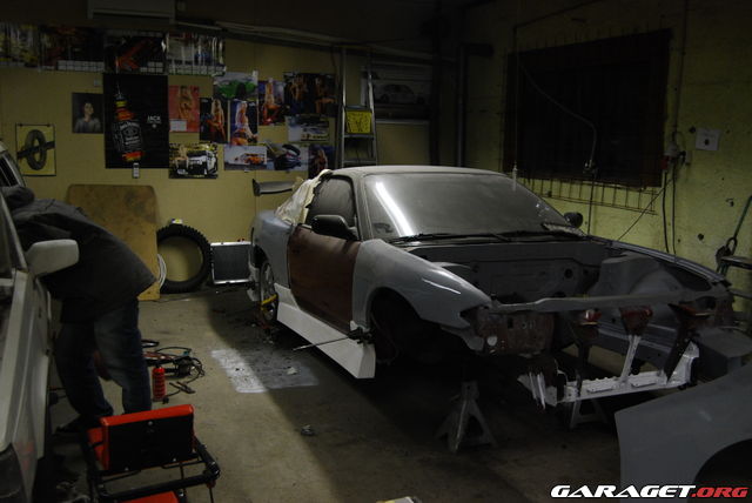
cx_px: 376
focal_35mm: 34
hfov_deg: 55.1
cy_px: 252
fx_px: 721
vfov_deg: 38.4
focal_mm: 23
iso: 800
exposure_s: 1/30
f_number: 4
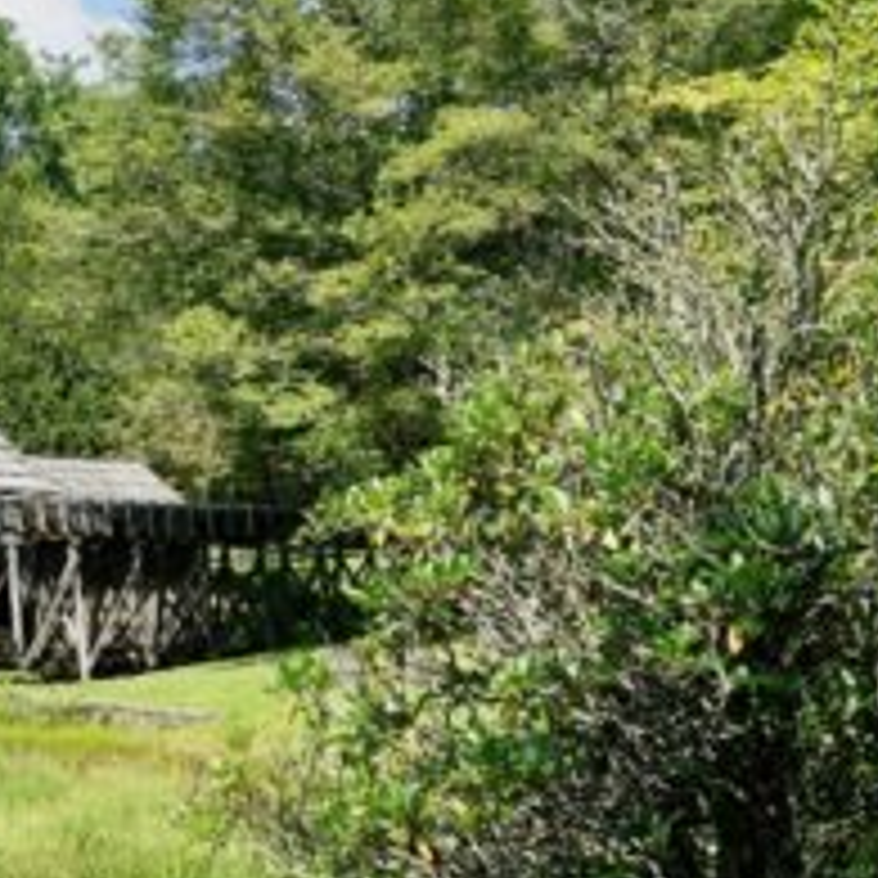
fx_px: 2095
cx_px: 144
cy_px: 635
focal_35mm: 73
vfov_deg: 23.5
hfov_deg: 23.2
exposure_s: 1/100
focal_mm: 31
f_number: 9
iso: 100
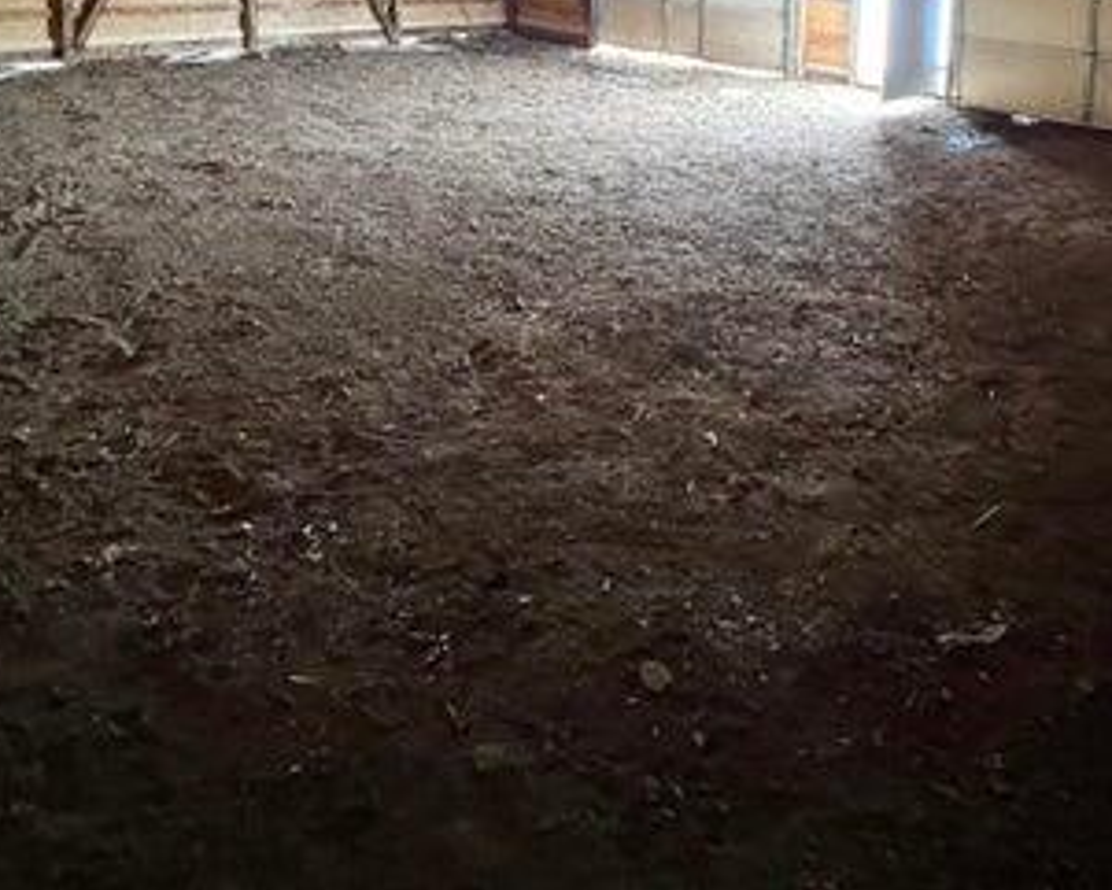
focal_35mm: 27
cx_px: 709
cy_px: 7
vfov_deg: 45.3
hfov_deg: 63.0
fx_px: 889
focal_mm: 1.57
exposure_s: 1/60
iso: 500
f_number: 1.8
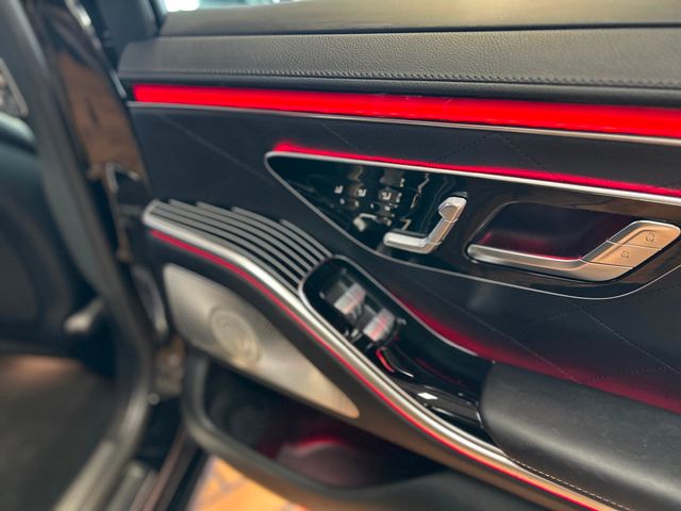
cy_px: 256
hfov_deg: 67.3
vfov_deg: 53.1
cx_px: 340
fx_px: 511
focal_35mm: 26
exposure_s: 1/40
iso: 400
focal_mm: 5.7
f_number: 1.5
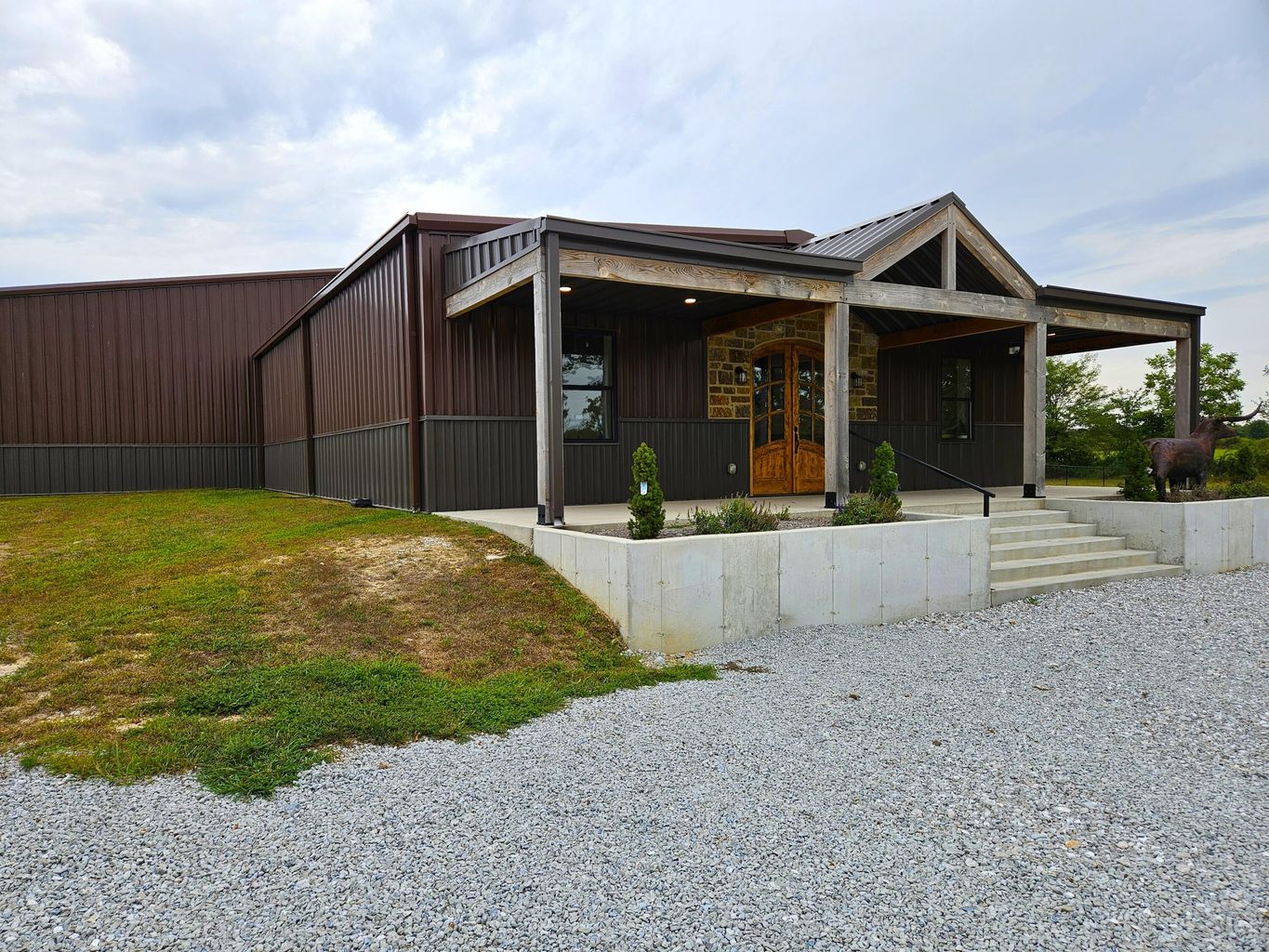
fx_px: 843
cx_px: 634
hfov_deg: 73.9
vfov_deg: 58.9
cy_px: 476
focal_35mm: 23
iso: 25
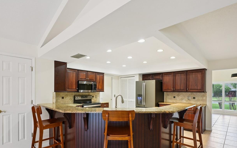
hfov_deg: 85.1
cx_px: 119
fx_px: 129
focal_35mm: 20
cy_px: 91
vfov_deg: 59.0
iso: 640
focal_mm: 15
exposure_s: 1/15
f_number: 8
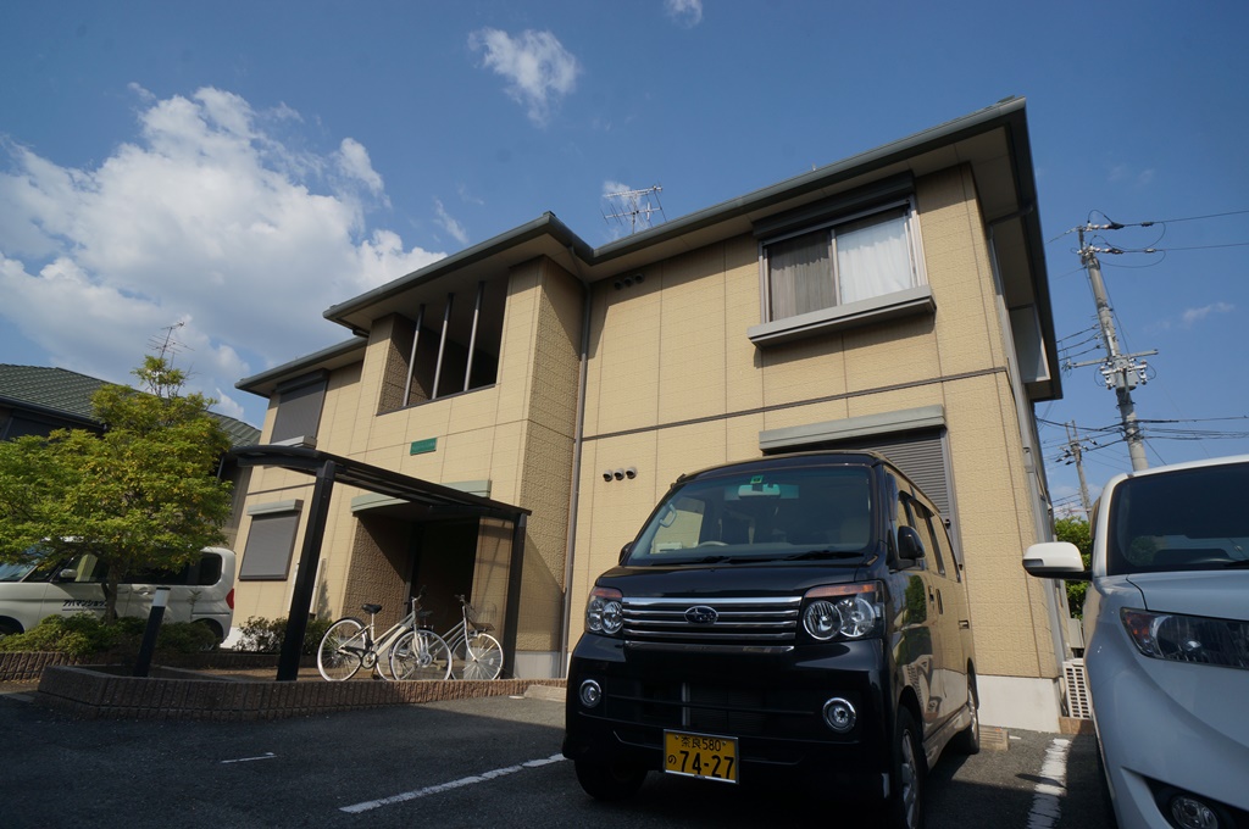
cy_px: 414
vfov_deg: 53.0
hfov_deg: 73.8
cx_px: 624
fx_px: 832
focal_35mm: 24
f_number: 11
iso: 100
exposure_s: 1/200
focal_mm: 16
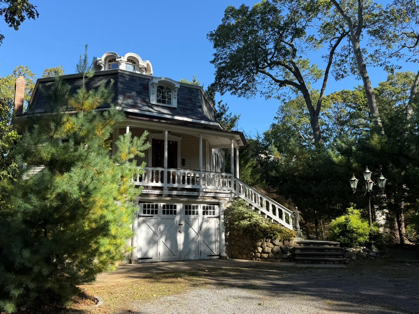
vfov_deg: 48.2
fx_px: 351
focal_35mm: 29
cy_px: 163
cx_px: 173
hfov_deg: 61.3
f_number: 1.78
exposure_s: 1/1337
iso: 80
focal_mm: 6.76
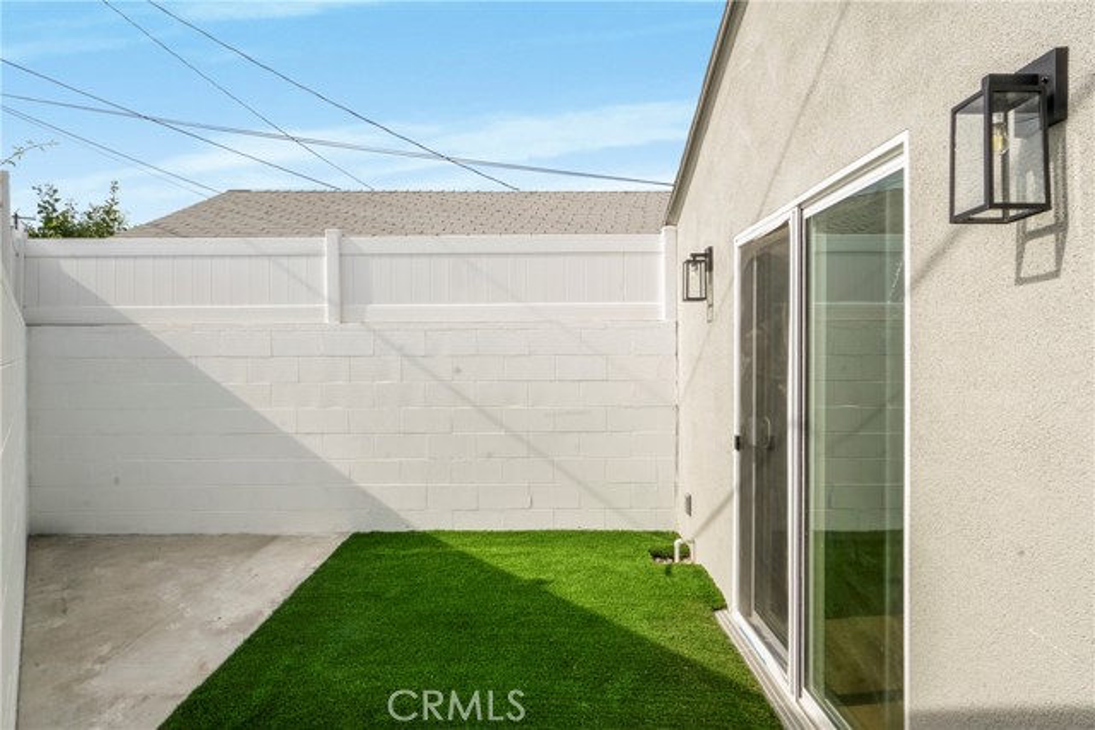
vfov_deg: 59.5
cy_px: 365
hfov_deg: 81.2
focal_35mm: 21
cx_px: 548
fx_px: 639
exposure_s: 1/25
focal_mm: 14
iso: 250
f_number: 22
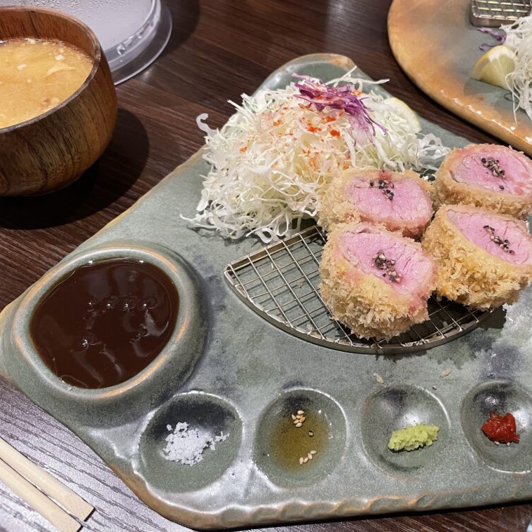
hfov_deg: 51.7
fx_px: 539
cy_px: 266
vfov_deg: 52.5
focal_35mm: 31
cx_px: 350
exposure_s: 1/60
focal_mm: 4.2
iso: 250
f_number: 1.6
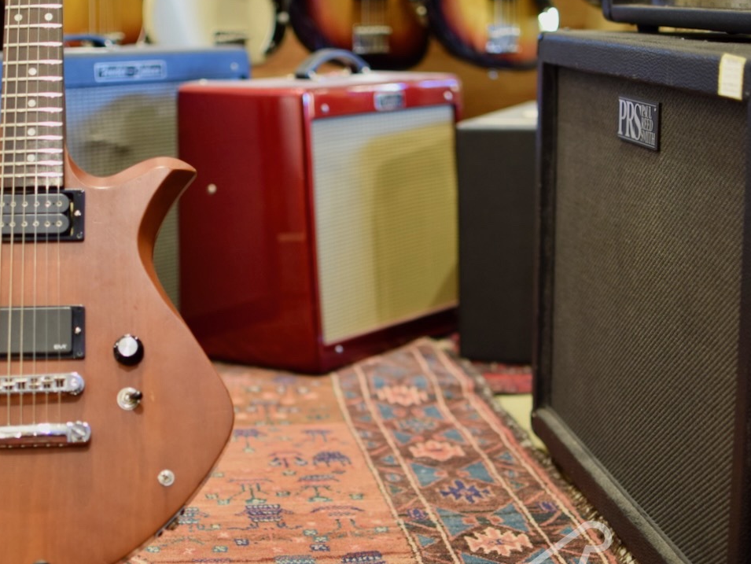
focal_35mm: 68
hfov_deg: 28.6
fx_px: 1468
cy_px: 325
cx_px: 267
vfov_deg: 21.7
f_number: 1.8
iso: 400
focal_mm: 35
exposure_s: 1/60
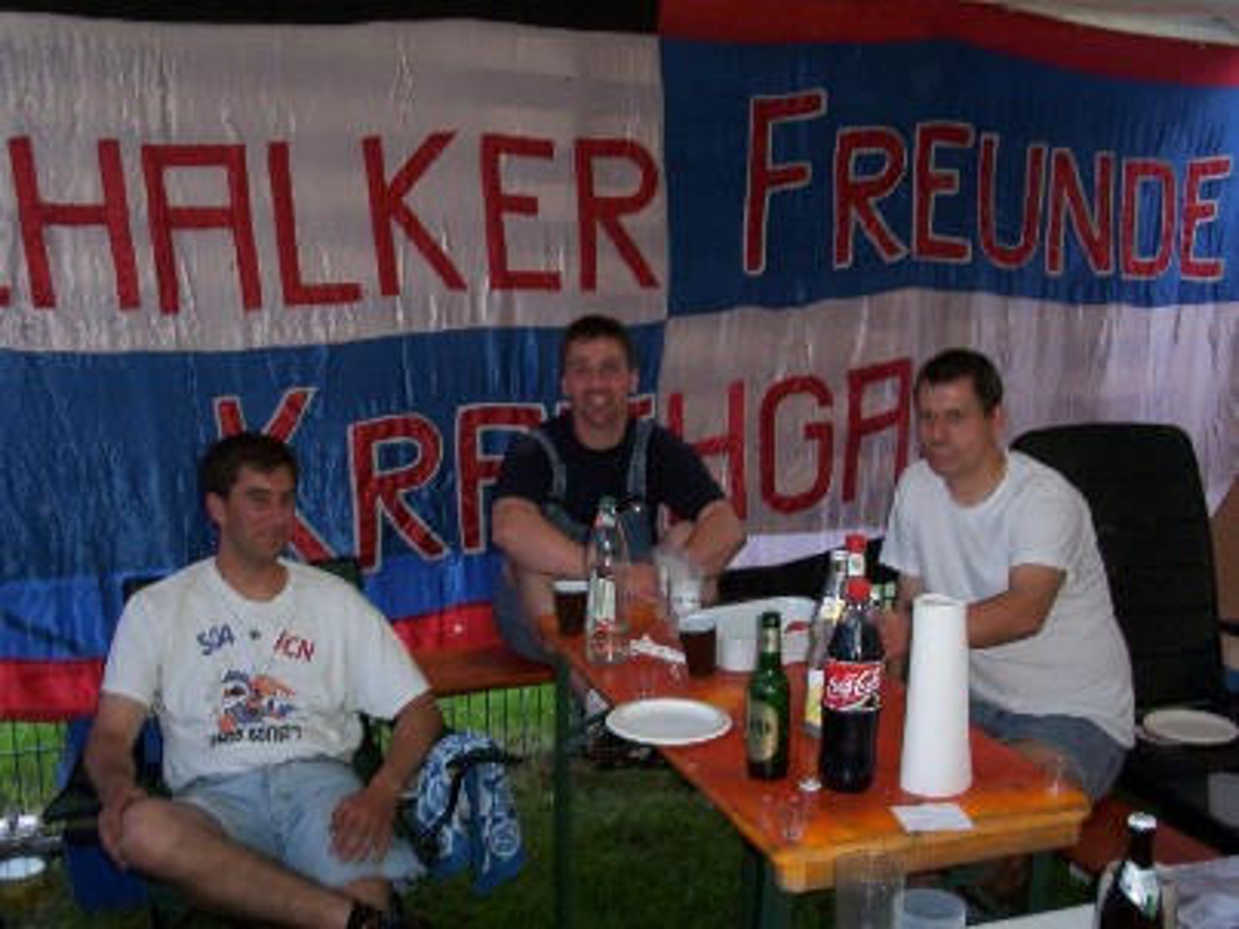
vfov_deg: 36.8
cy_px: 464
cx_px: 620
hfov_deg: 47.9
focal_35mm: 39
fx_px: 1395
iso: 140
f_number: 4.5
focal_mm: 6
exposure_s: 1/30
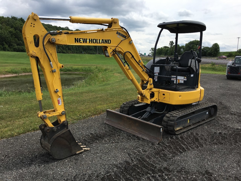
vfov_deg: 48.2
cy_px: 90
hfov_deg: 61.7
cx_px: 120
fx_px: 202
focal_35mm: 29
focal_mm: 4.15
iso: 25
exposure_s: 1/1282
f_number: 2.2
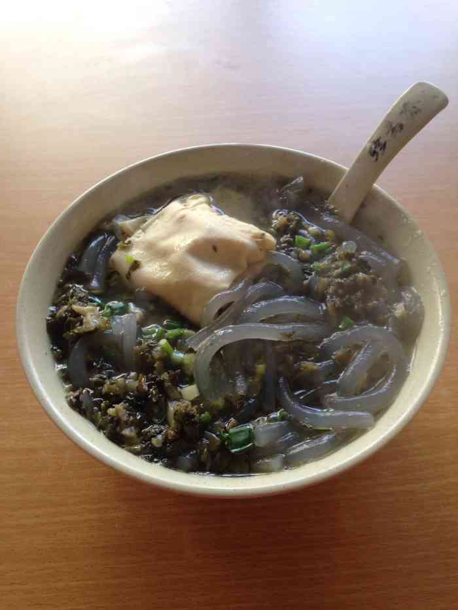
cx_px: 229
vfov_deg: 55.3
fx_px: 582
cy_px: 305
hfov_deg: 43.0
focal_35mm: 33
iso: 50
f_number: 2.4
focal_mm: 4.12
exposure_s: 1/60
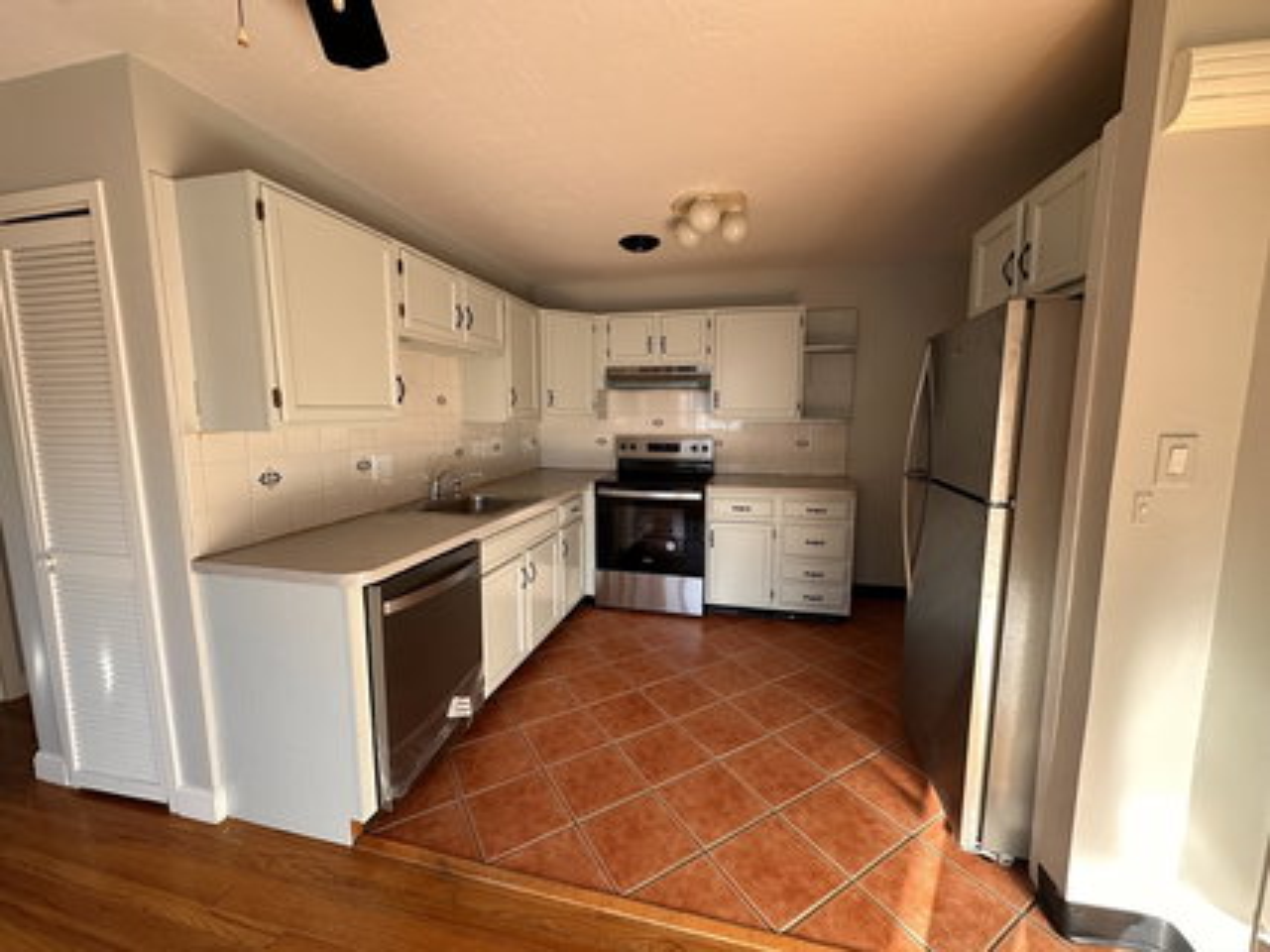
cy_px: 476
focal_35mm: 14
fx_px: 513
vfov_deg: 85.6
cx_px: 635
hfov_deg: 102.1
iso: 64
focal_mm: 2.22
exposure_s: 1/99
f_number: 2.2
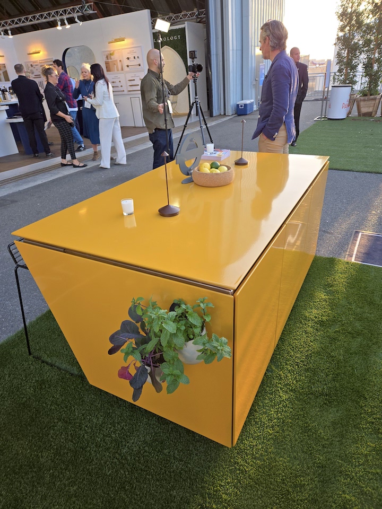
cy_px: 254
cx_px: 191
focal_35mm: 23
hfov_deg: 58.9
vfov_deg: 73.9
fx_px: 338
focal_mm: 5.4
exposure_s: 1/180
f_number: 1.8
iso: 32
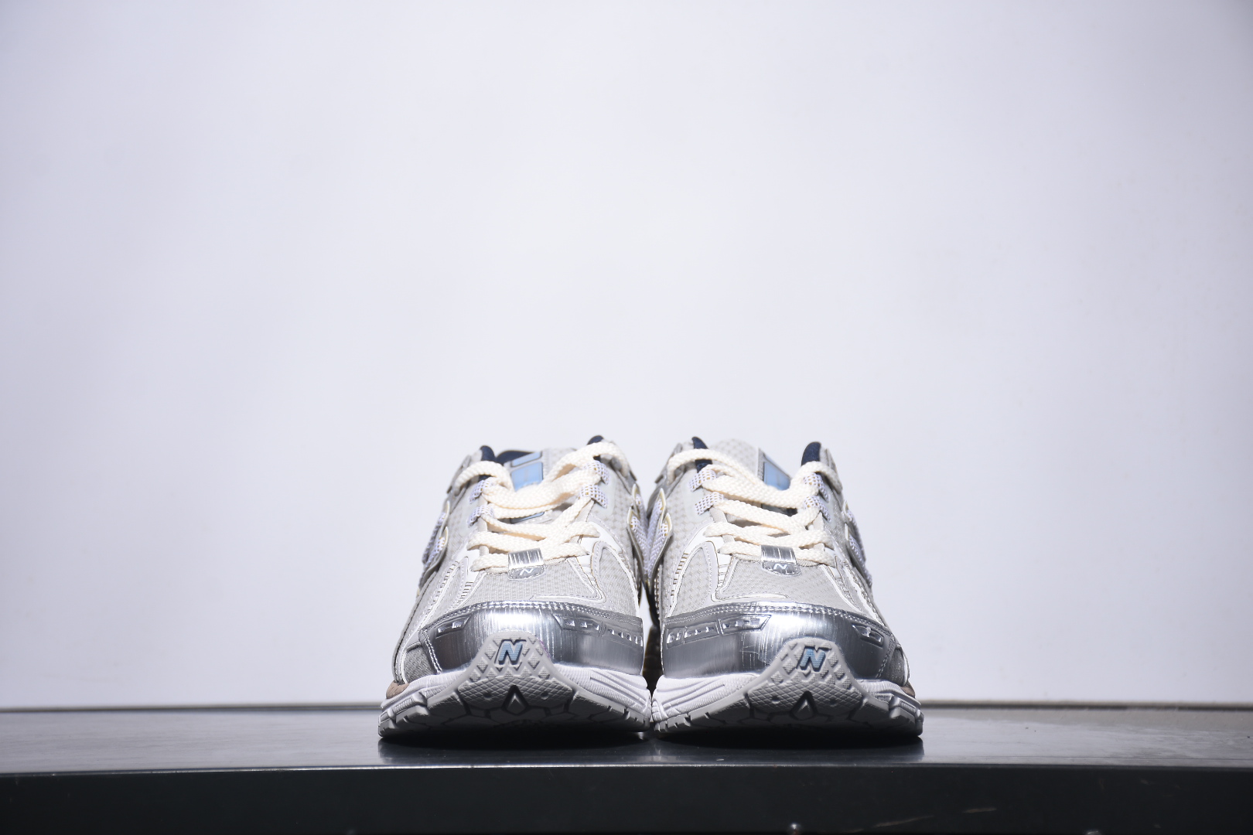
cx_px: 626
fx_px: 2923
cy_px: 418
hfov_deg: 24.2
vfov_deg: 16.3
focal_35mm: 84
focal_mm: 56
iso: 100
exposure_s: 1/20
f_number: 5.6
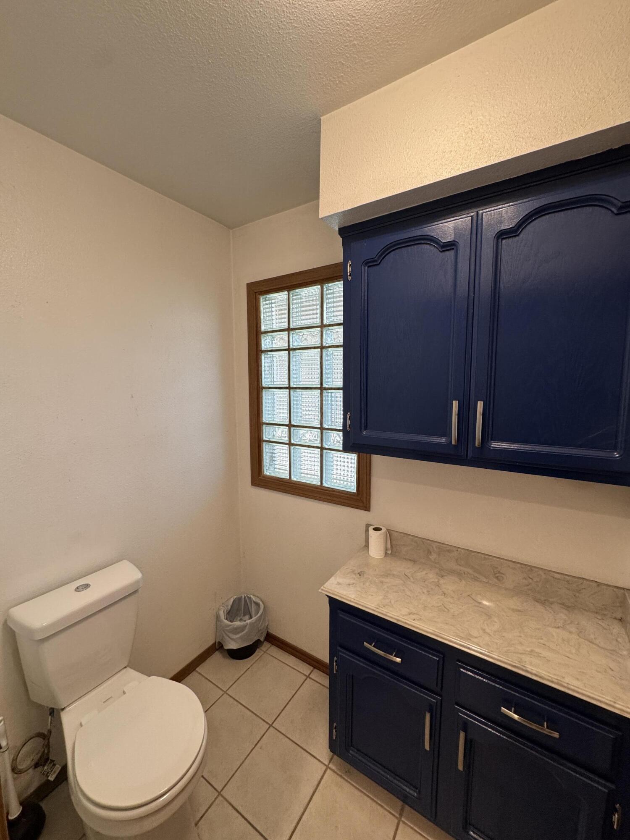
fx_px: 340
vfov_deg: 102.1
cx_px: 315
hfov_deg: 85.7
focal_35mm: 14
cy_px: 420
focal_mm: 2.22
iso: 250
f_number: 2.2
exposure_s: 1/120
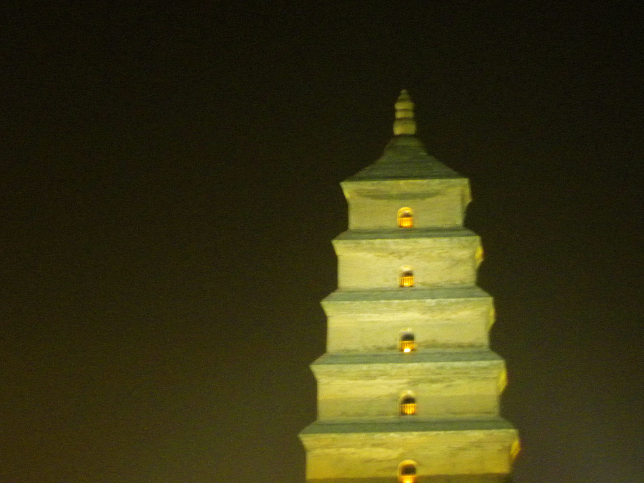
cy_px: 347
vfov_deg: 8.7
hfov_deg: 11.6
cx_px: 382
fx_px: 3163
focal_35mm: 170
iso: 400
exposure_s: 1/4
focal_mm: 18.8
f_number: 4
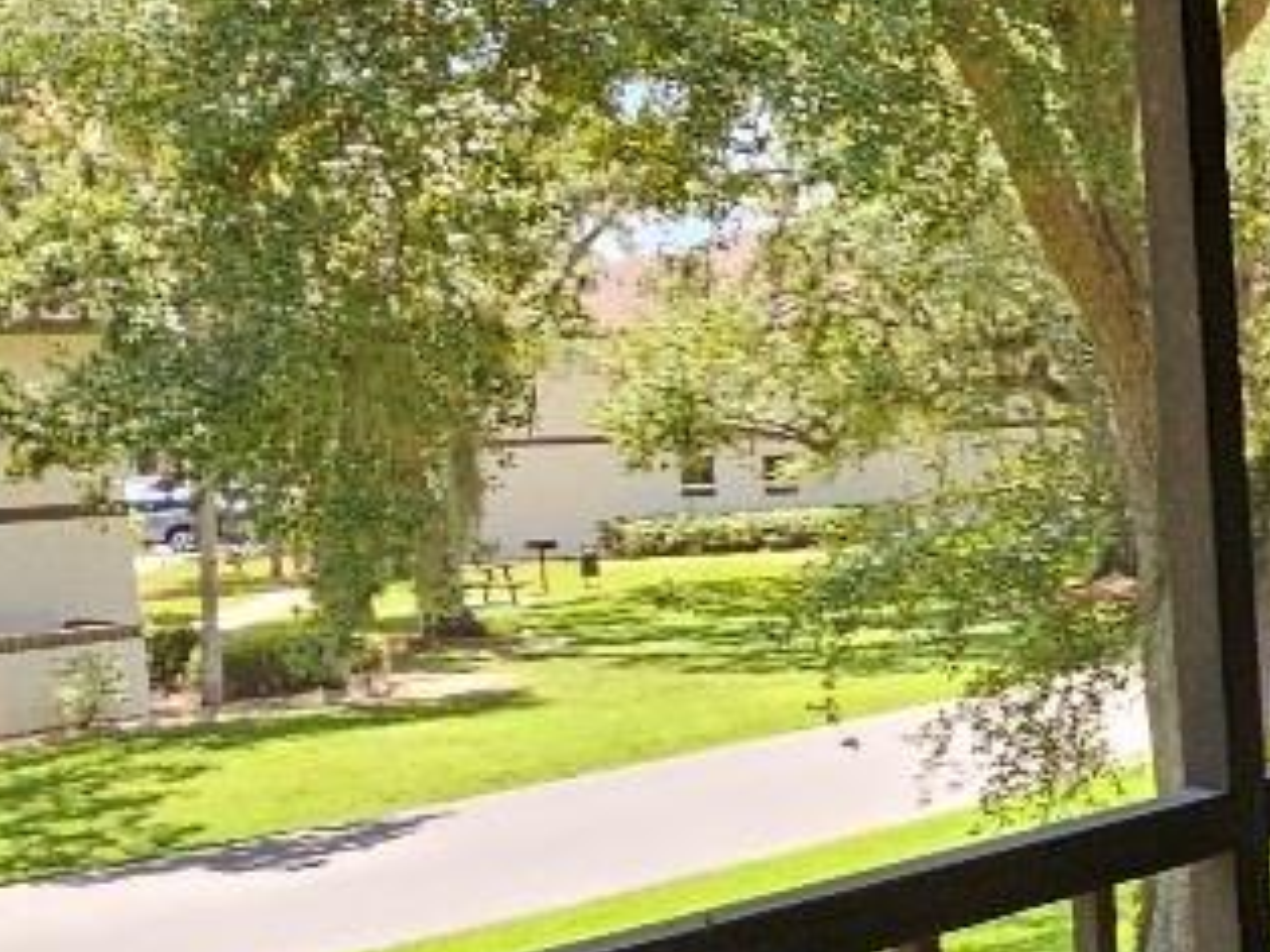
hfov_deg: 22.8
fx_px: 2421
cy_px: 569
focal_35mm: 66
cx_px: 1996
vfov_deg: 22.2
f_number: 2.2
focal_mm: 2.2
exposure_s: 1/250
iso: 64
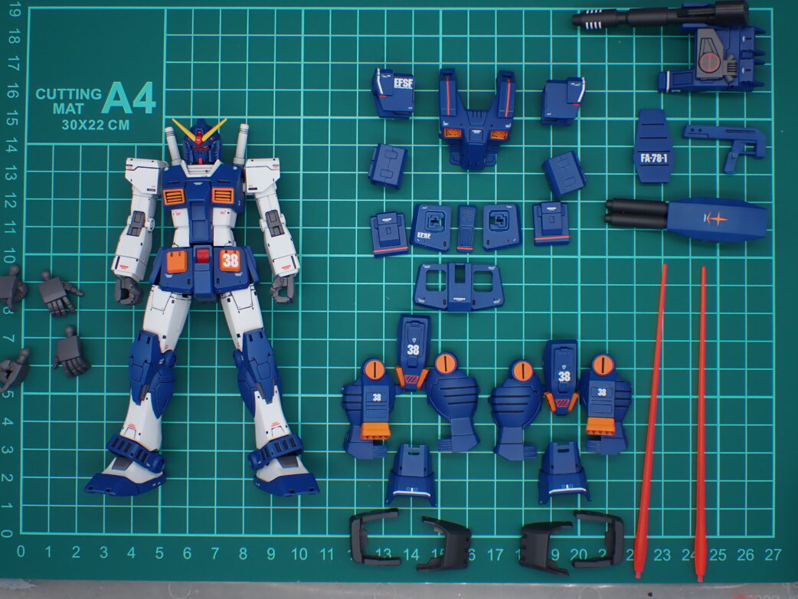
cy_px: 300
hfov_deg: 40.4
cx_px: 399
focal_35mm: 47
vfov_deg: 30.9
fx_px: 1084
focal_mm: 8.4
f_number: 3.1
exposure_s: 1/40
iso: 100
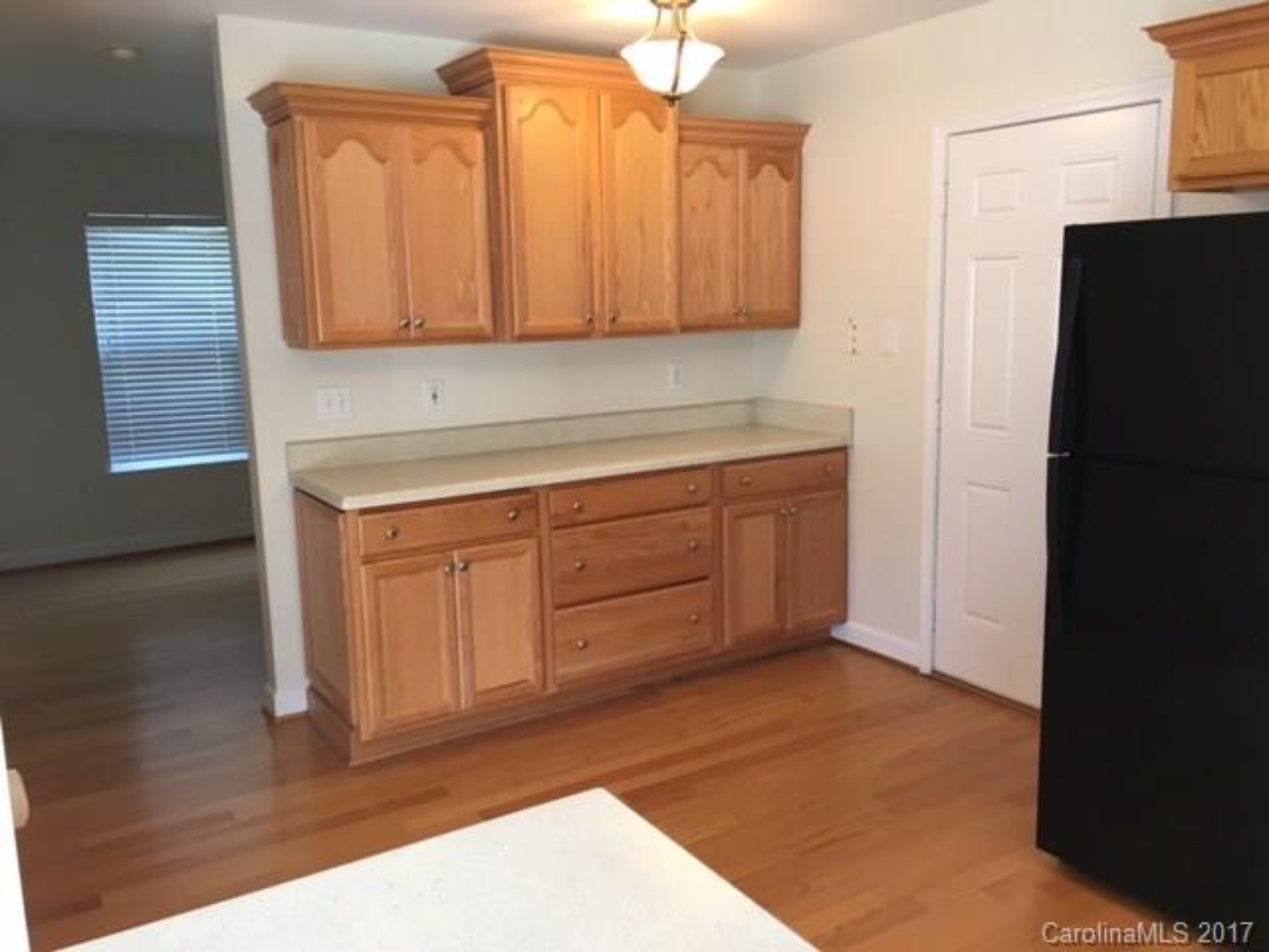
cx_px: 634
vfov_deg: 48.2
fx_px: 1063
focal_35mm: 29
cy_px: 476
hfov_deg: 61.7
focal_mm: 4.15
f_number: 2.2
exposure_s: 1/30
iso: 50
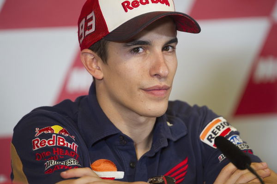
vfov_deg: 4.0
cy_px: 92
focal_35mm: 340
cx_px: 138
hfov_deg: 6.1
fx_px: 2614
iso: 1600
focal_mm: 340
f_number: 3.3
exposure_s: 1/320
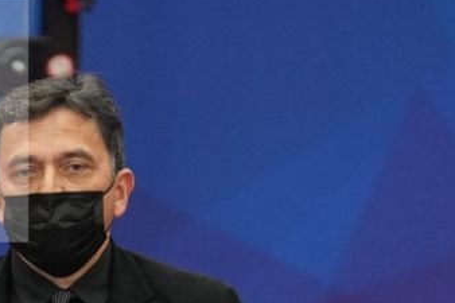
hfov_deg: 1.9
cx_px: -97
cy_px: 597
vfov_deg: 1.3
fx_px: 13466
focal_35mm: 1066
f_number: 2.8
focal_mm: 200
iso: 1600
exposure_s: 1/500
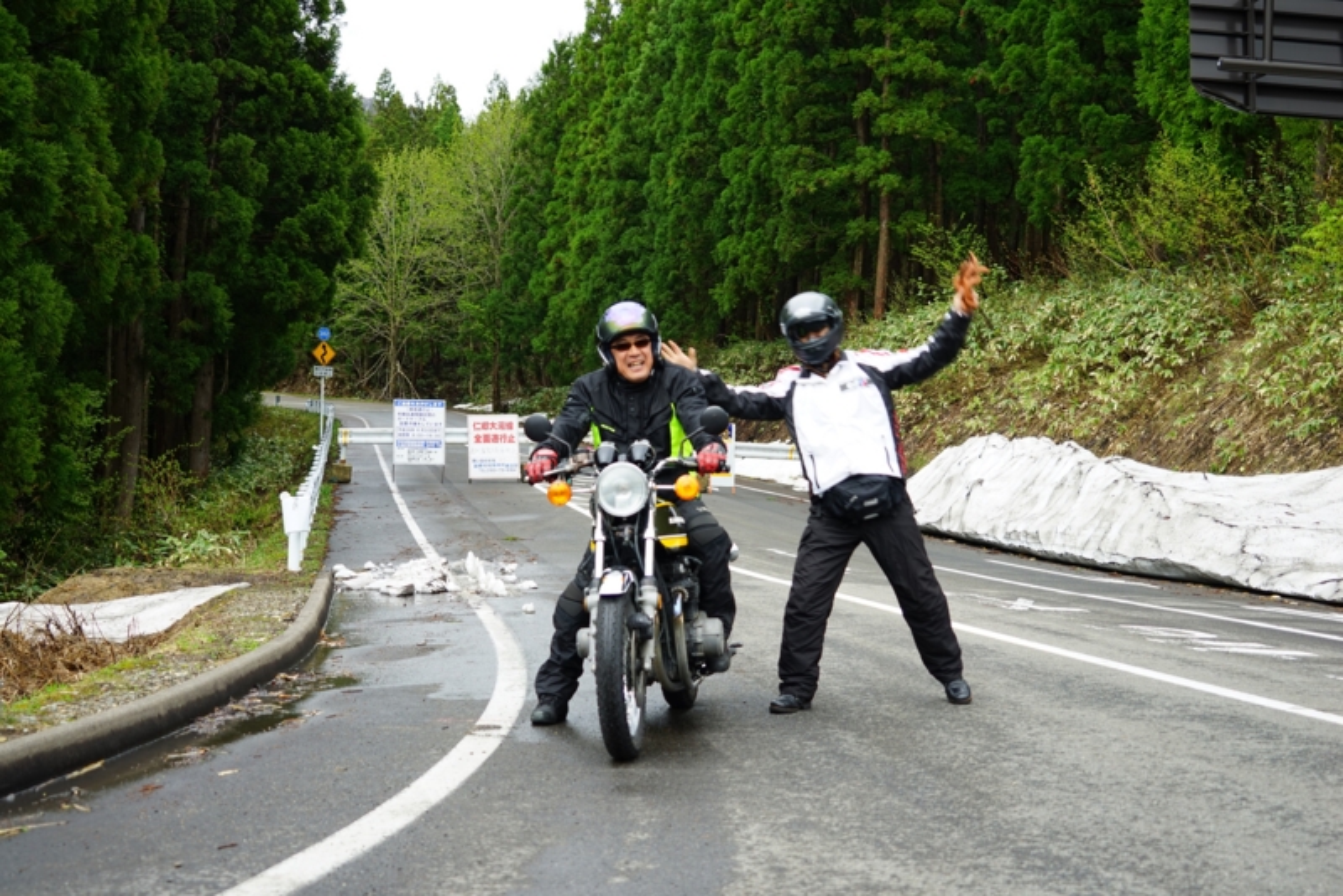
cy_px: 448
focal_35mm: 46
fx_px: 1717
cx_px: 672
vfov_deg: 29.3
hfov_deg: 42.7
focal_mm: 46
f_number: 4.5
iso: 100
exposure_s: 1/60
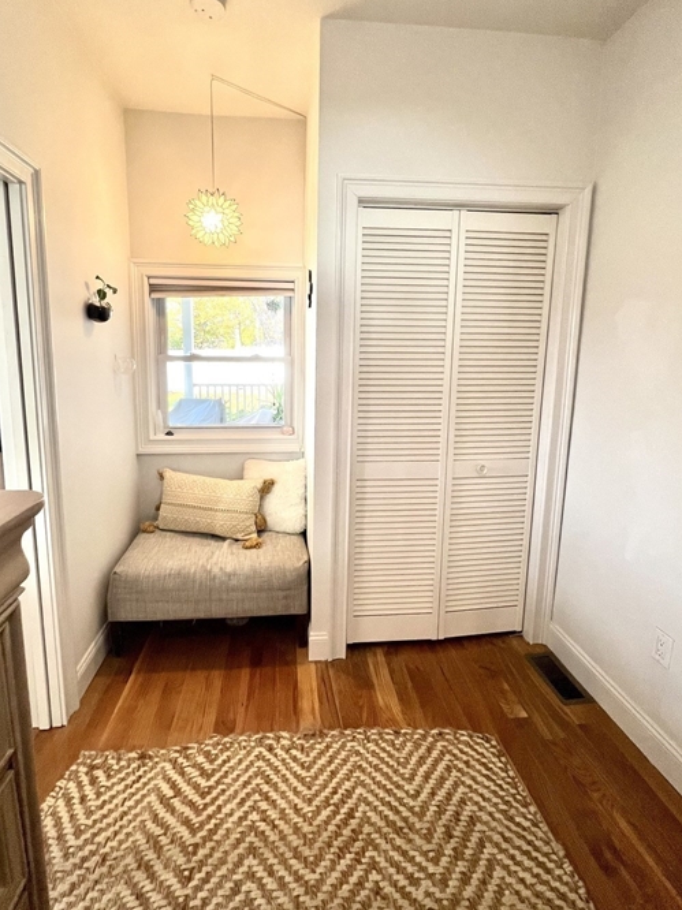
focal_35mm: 15
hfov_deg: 81.6
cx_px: 317
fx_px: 394
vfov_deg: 97.9
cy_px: 410
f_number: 1.8
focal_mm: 1.57
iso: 80
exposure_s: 1/120
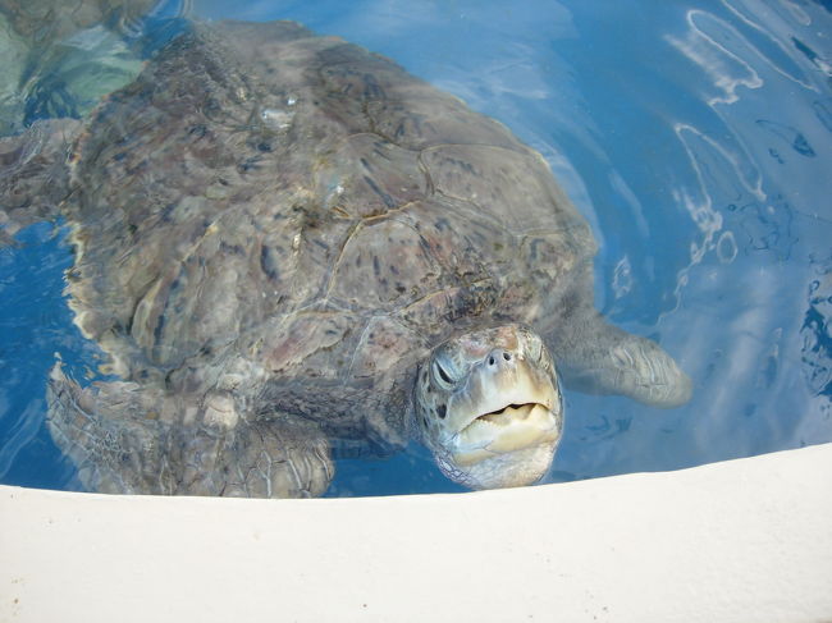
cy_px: 312
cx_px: 416
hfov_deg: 49.0
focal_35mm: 38
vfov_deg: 37.7
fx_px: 913
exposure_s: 1/87.9
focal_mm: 7.8
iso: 64
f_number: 2.8
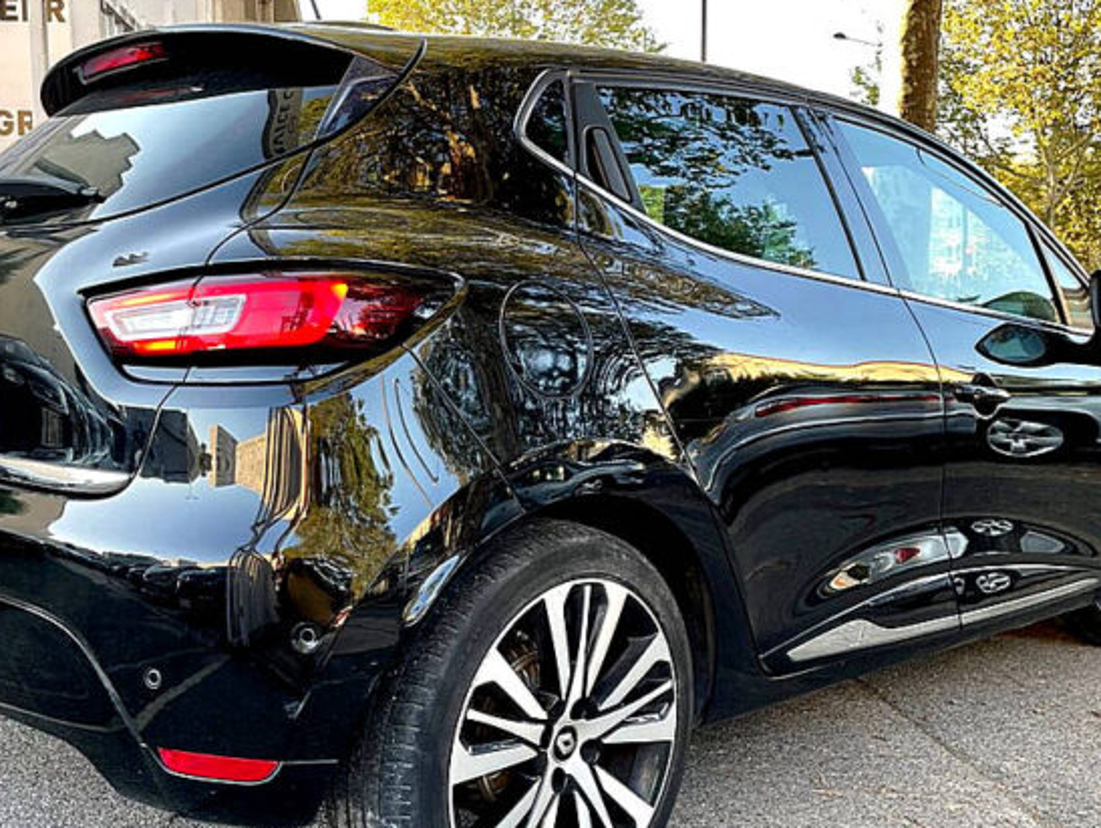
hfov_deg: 48.9
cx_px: 507
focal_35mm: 38
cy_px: 413
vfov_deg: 37.8
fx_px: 1209
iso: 64
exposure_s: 1/121
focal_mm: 4.2
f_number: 1.6
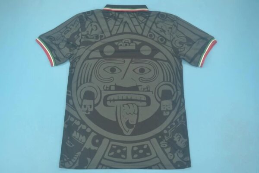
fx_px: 259
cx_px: 130
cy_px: 86
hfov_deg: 53.1
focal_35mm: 36
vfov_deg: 36.9
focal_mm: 24
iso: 200
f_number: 4
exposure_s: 1/60
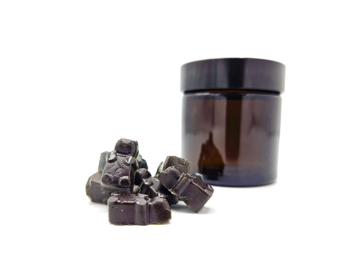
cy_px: 132
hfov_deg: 73.9
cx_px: 177
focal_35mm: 23
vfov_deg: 58.9
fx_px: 235
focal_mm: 5.4
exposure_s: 1/180
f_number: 1.8
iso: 32
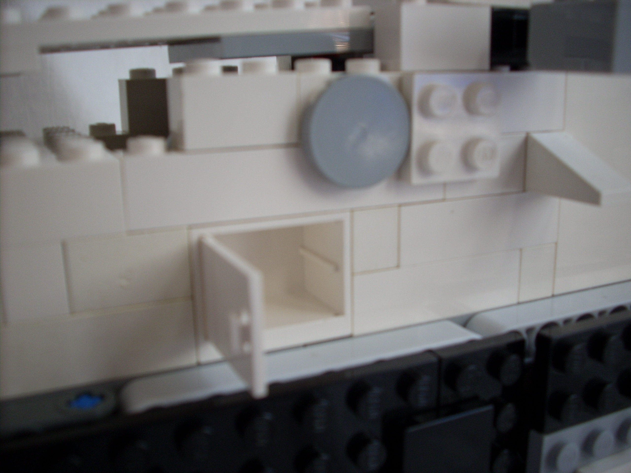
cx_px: 316
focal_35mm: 37
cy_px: 236
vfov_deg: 38.7
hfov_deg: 50.1
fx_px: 674
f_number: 2.8
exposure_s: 1/50.4
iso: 64
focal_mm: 6.2
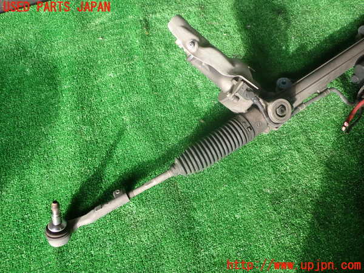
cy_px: 136
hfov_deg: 60.0
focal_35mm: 30
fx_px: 315
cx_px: 182
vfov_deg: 46.8
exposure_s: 1/60
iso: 125
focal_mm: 5.4
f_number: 2.3
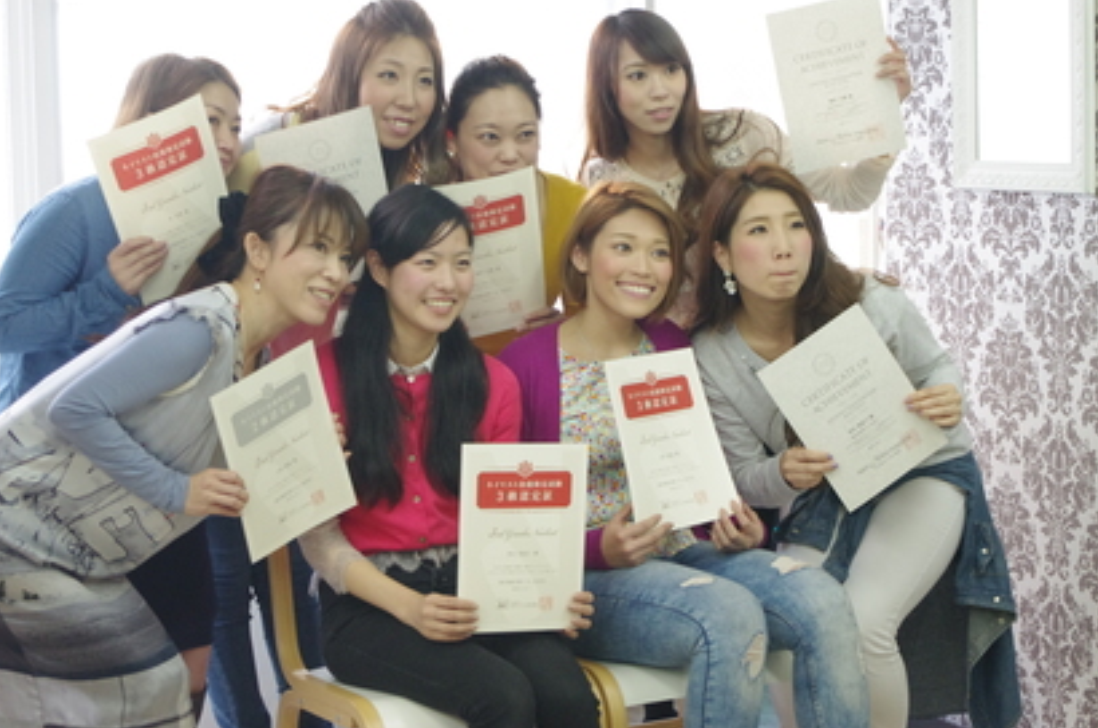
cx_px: 562
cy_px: 345
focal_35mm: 79
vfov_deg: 17.2
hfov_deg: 25.7
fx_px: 2406
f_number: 5.6
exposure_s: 1/90
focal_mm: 47.5
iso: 1600
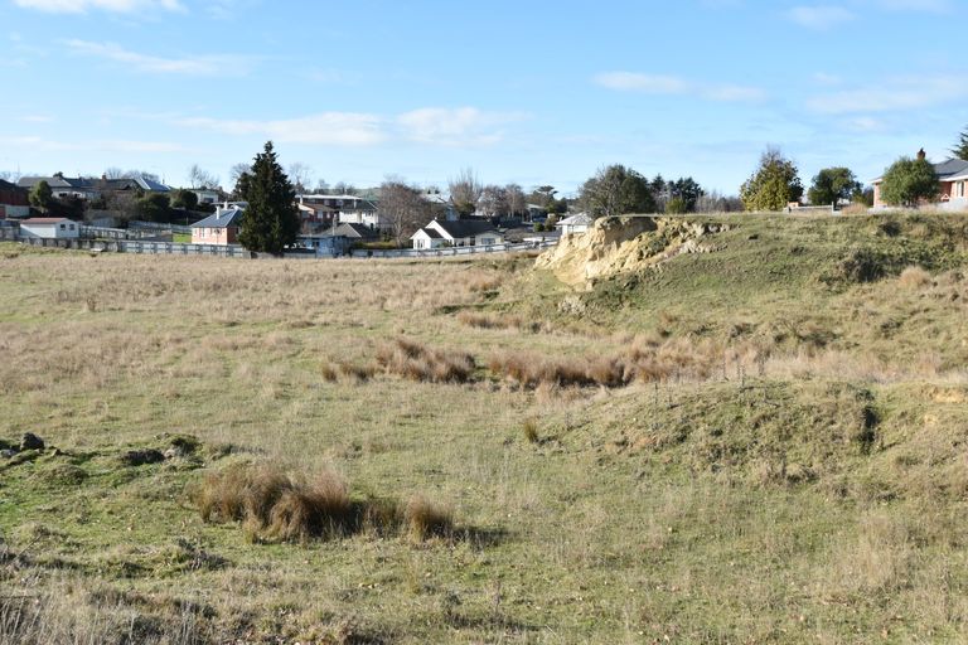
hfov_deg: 53.1
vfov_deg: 36.9
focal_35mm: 36
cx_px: 484
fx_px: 968
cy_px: 322
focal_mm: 24
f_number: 9
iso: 200
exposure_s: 1/320
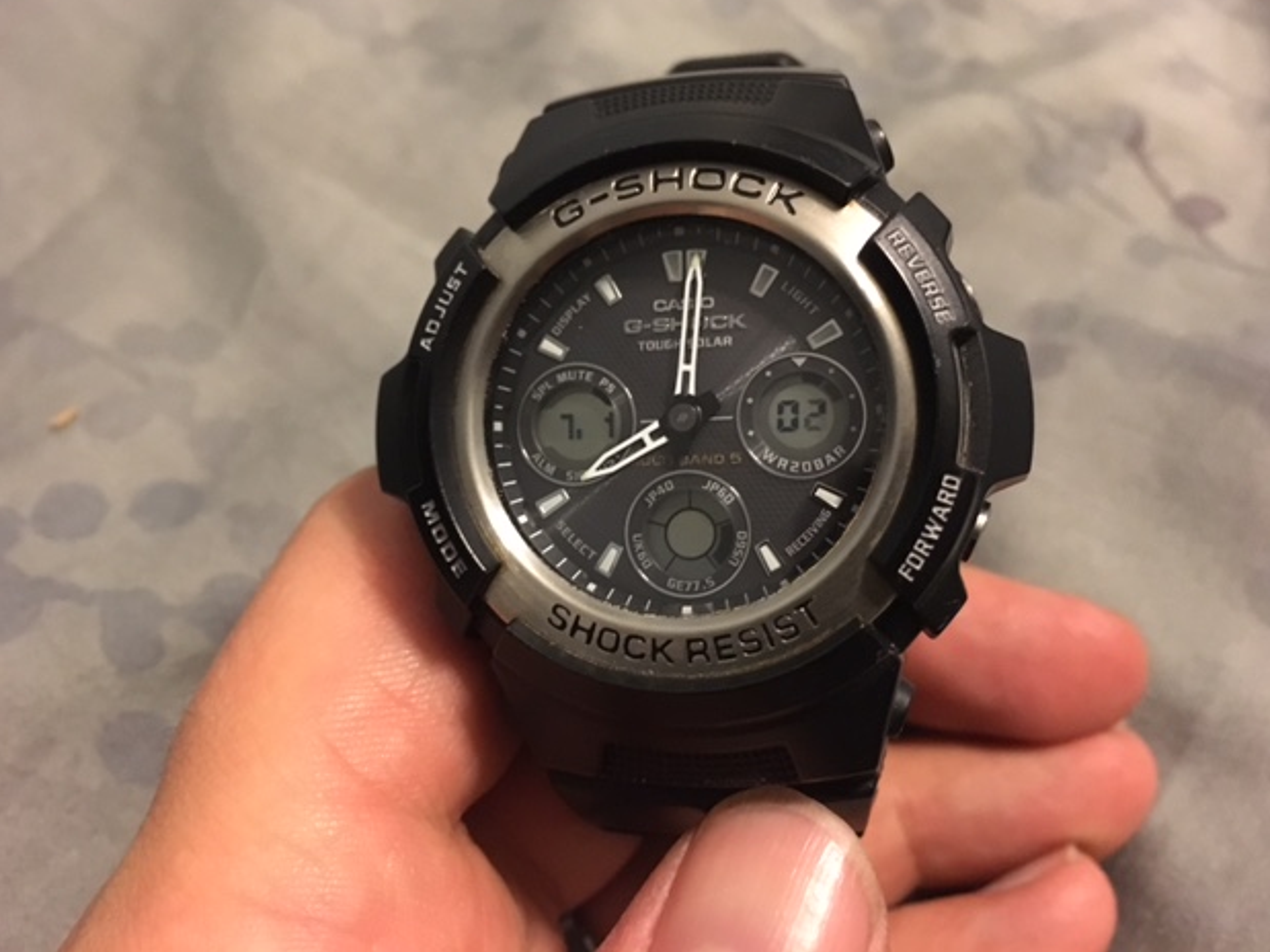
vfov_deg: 46.8
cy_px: 462
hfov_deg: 60.0
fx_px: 1100
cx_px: 616
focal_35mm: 30
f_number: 2.2
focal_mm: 4.15
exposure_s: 1/15
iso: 400
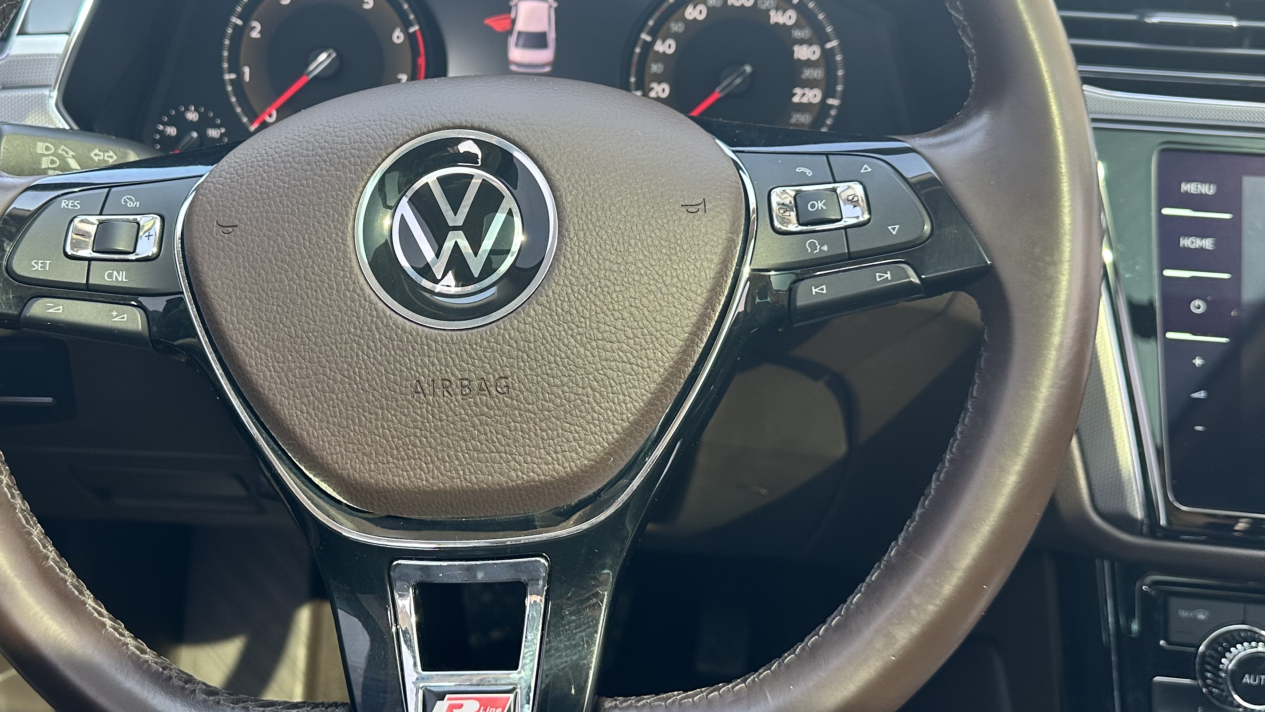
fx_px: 1241
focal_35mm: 37
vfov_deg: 31.9
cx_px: 512
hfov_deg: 53.7
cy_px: 267
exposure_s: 1/121
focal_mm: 6.86
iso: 125
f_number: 1.78
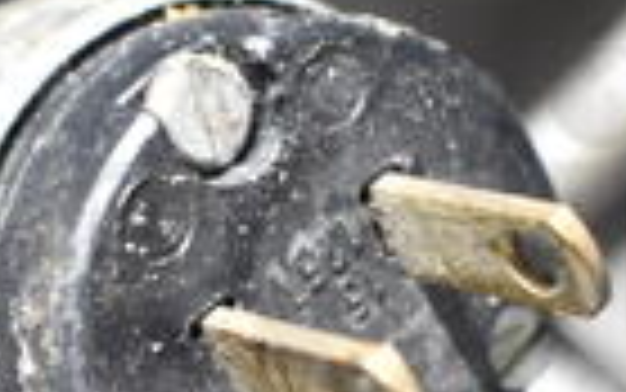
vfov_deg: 9.3
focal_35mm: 141
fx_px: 2411
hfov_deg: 14.8
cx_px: 338
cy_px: 275
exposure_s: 1/30
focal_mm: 21
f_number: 3.8
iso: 1600
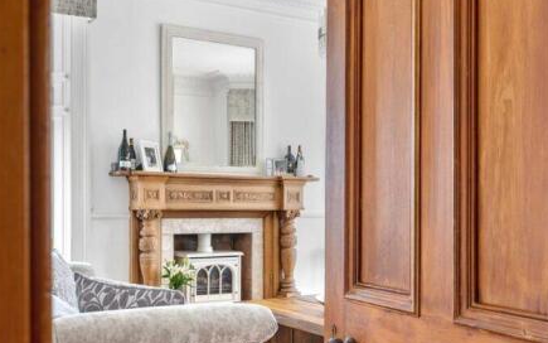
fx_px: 642
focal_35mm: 43
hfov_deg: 46.2
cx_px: 259
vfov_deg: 29.7
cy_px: 221
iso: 250
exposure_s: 1/3
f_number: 8
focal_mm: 28
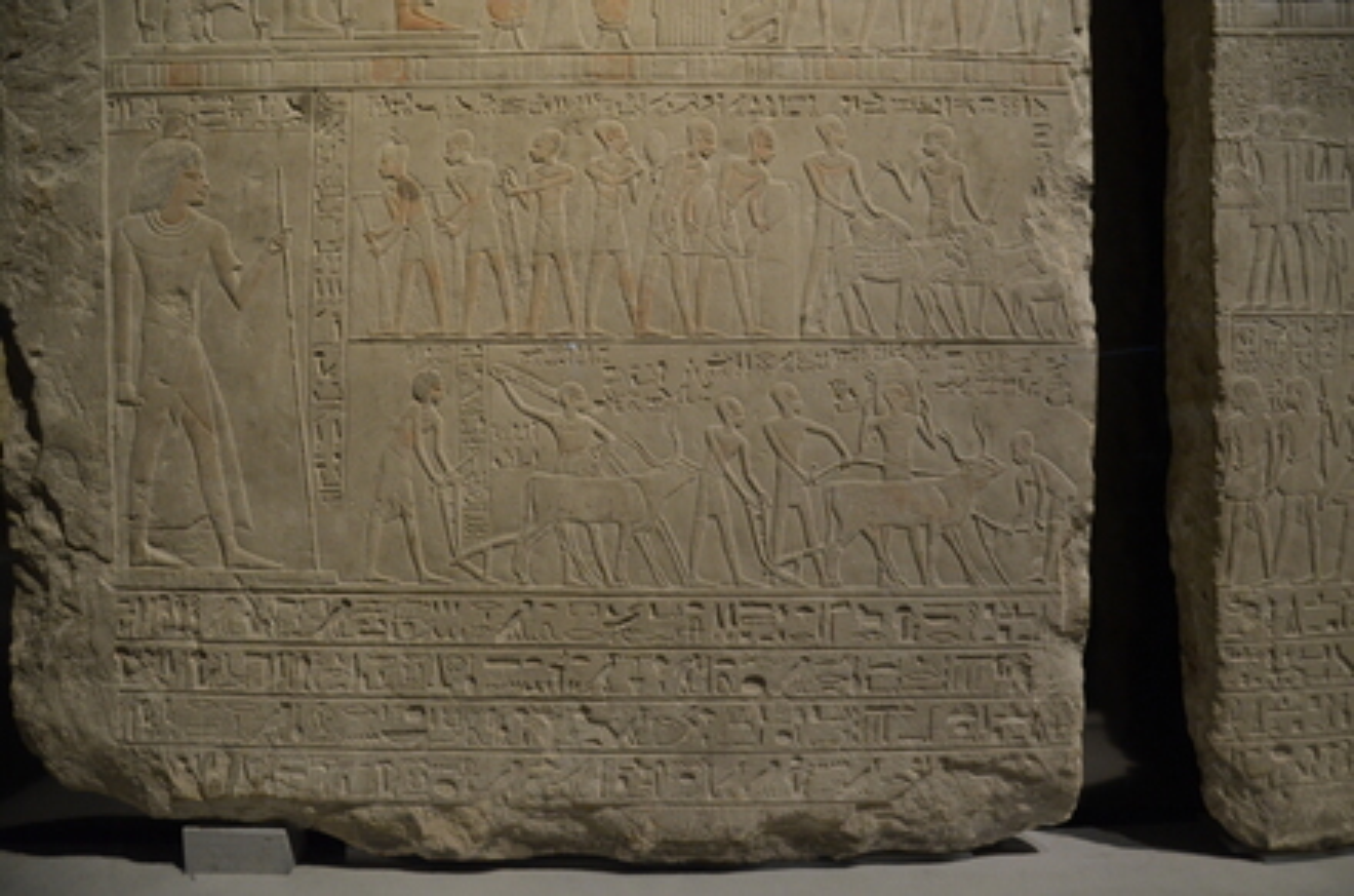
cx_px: 677
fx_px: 900
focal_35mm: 24
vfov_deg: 52.9
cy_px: 448
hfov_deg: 73.9
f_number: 4
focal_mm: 16
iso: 2500
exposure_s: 1/60
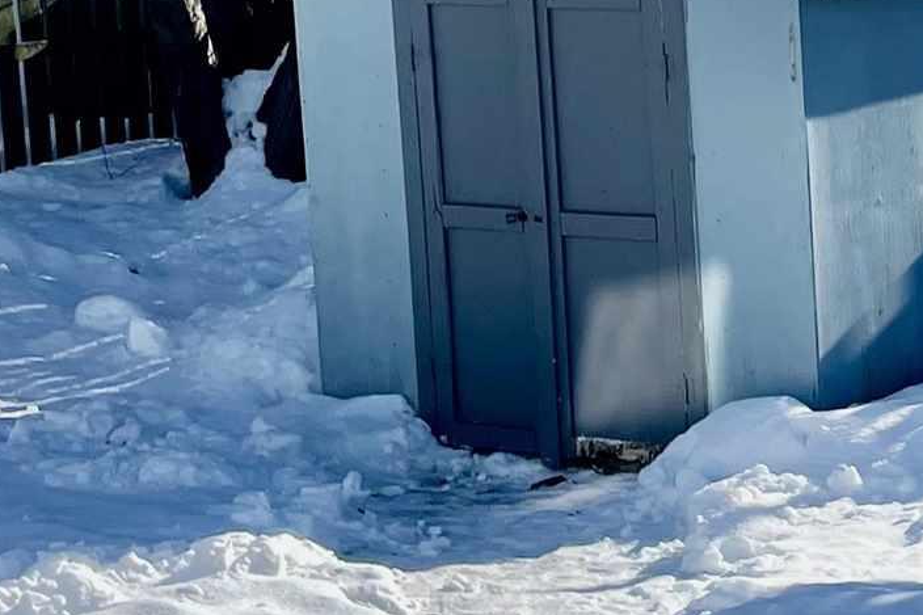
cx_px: 1228
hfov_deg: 16.3
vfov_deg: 11.6
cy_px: 243
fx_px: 3024
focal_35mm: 118
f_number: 1.6
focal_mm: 4.2
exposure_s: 1/4651
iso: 32
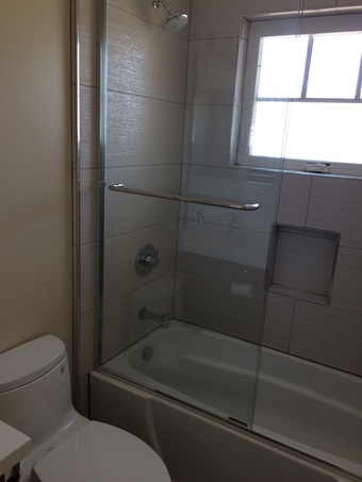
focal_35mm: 29
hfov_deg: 48.2
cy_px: 241
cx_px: 181
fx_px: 404
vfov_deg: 61.6
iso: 50
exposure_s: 1/30
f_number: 2.2
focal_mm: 4.15
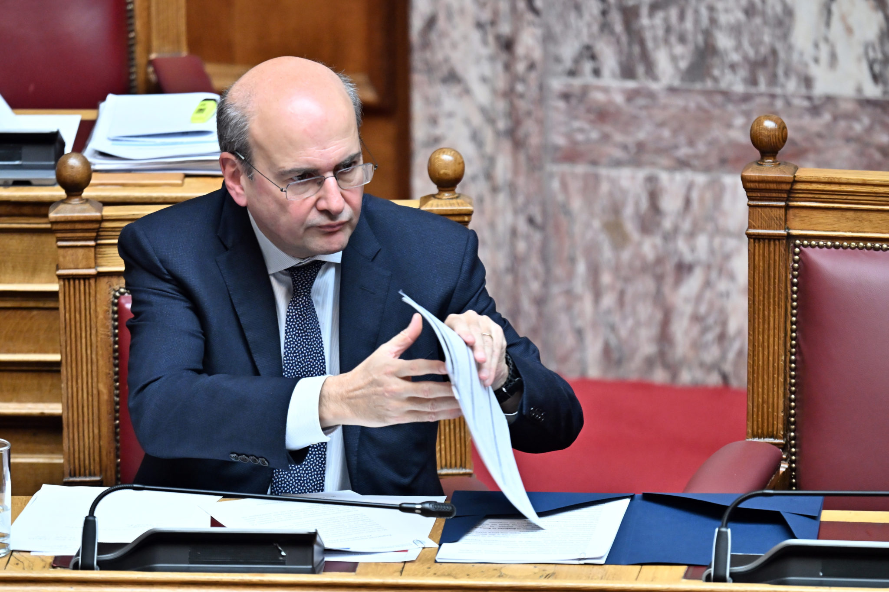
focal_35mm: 500
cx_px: 444
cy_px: 296
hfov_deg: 4.1
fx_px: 12345
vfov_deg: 2.7
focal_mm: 500
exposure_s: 1/250
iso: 4500
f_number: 6.3
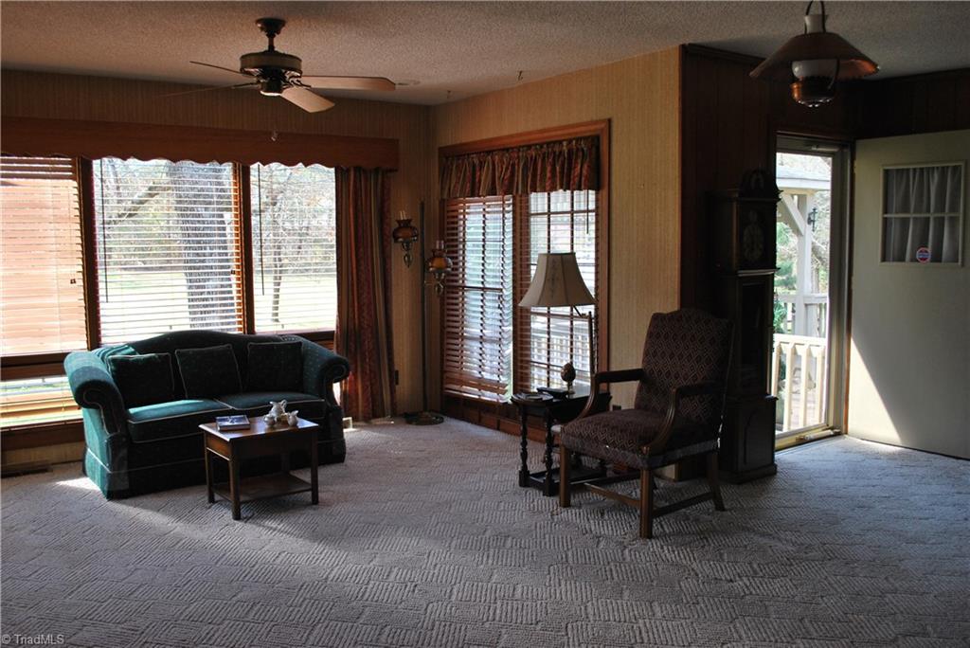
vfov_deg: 43.7
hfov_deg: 61.9
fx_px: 809
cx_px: 485
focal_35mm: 30
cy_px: 324
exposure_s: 1/100
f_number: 5
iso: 200
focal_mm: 20
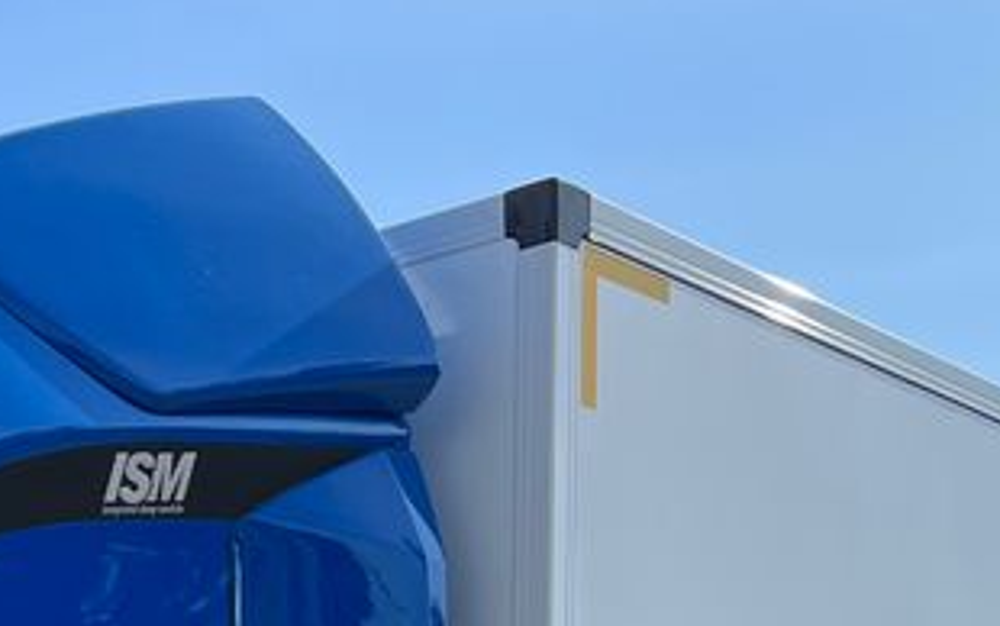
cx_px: 235
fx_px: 2481
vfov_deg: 12.8
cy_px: 1200
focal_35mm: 91
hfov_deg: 22.5
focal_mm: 5.1
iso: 50
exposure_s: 1/2688
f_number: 1.6
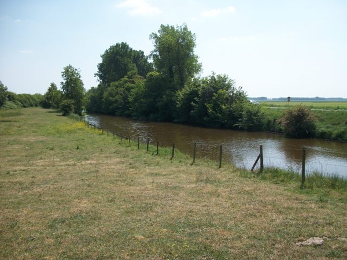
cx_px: 174
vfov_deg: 44.2
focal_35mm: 32
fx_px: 321
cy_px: 130
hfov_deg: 56.8
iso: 80
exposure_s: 1/160
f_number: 8.8
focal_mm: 5.7
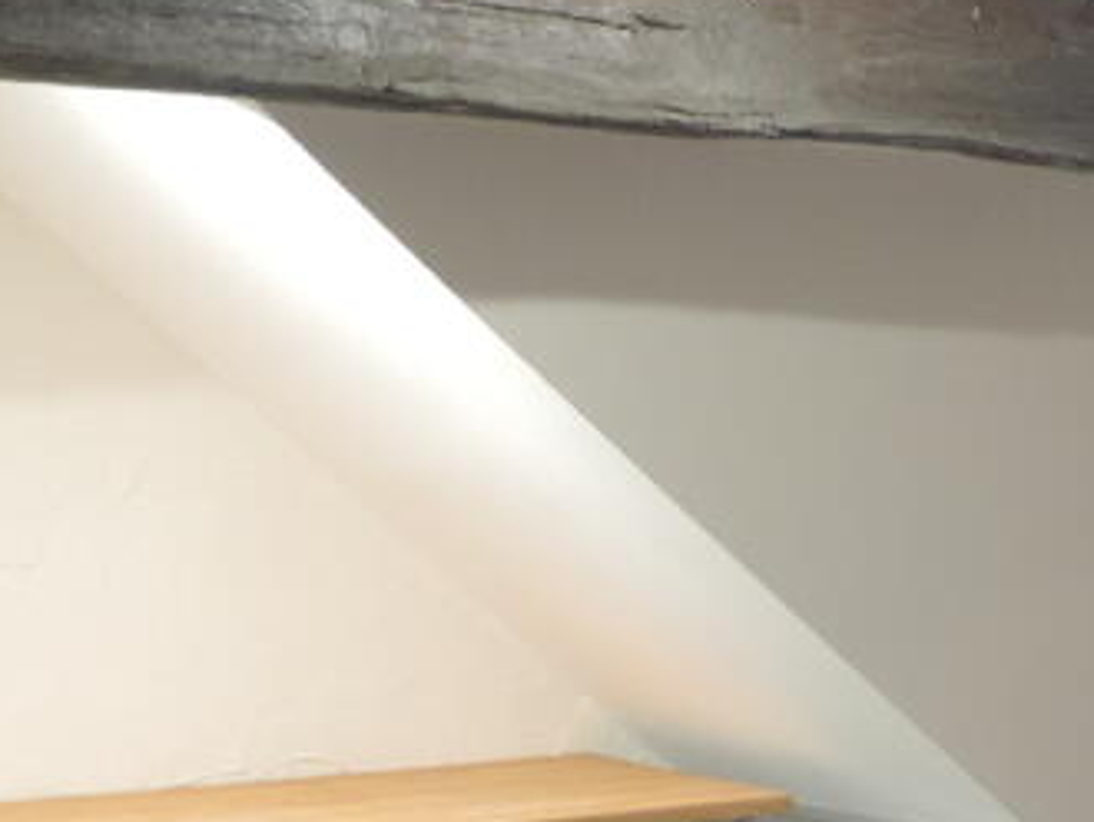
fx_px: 2941
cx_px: 1210
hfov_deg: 20.1
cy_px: 1014
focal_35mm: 93
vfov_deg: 15.3
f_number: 3.1
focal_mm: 5.3
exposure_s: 1/30
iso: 400
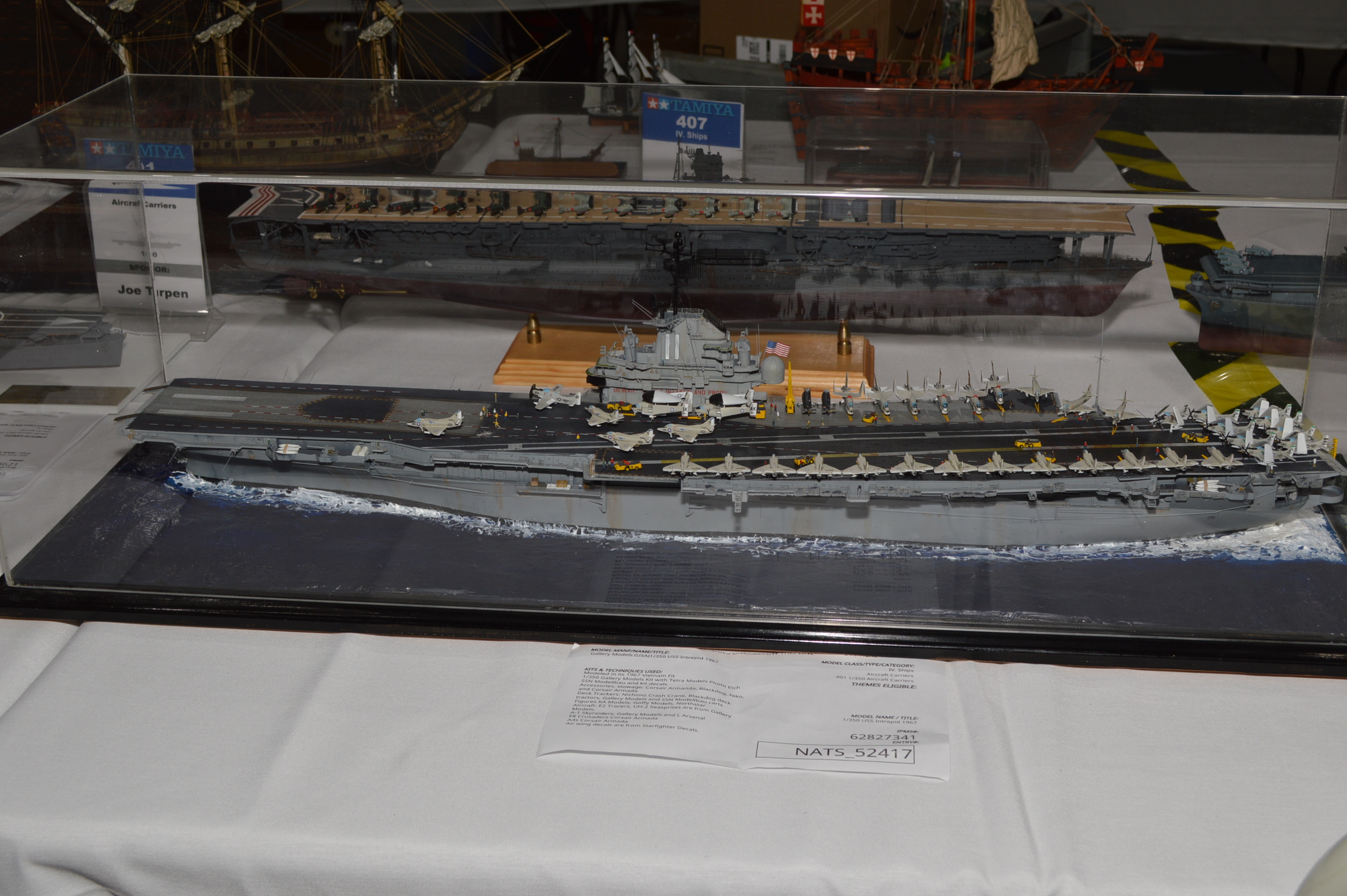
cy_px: 425
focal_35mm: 43
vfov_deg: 31.1
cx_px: 716
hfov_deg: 45.4
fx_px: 1608
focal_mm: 26
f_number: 8
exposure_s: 1/60
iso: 110
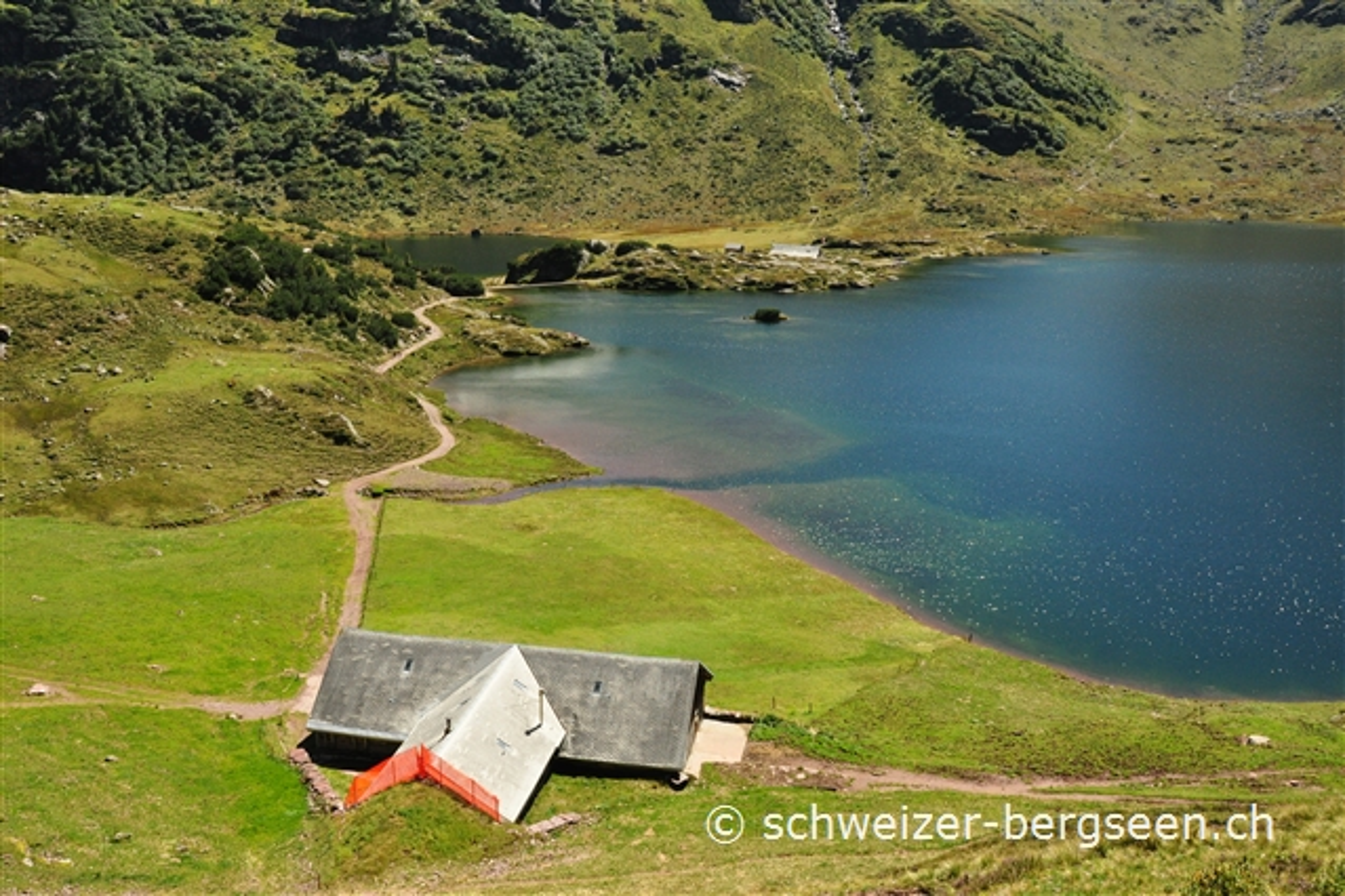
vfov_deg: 43.6
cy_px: 448
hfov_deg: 61.9
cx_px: 672
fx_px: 1121
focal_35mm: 30
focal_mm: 20
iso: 800
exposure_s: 1/640
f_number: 13
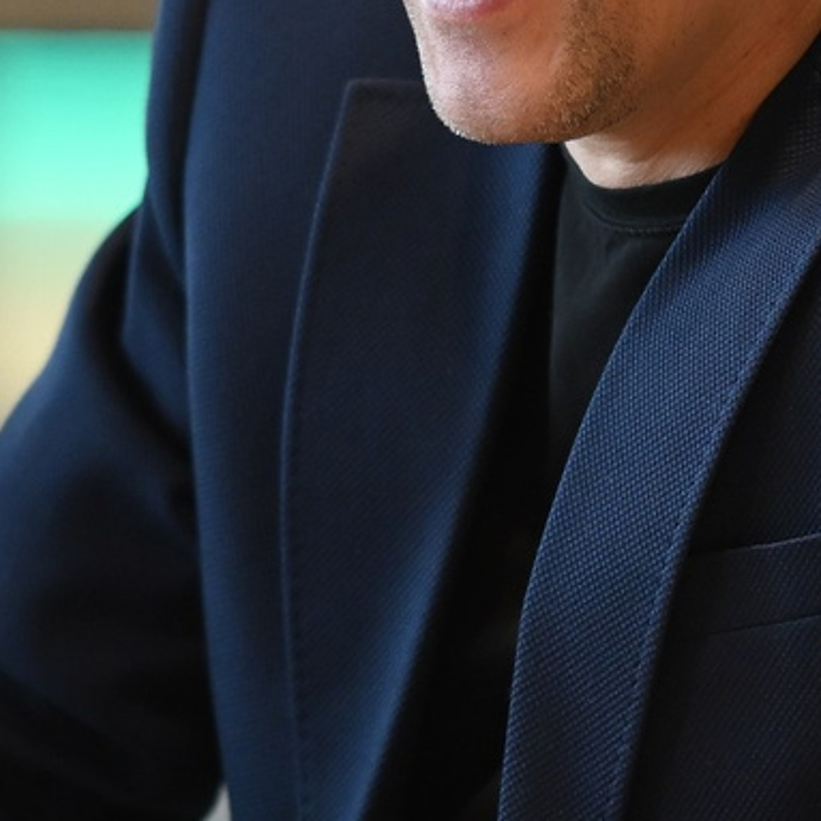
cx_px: 439
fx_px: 20581
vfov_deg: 2.3
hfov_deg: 2.3
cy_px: 353
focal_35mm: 767
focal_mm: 135
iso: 800
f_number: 1.8
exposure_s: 1/320
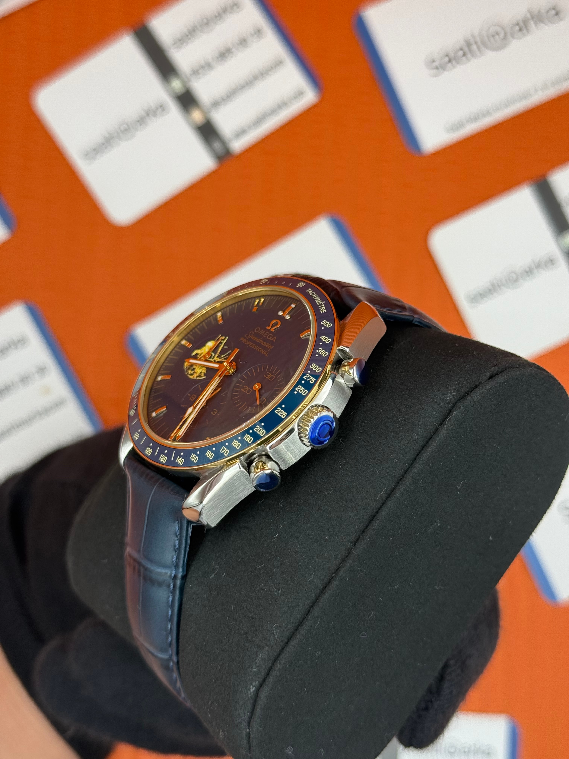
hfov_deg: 30.3
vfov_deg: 39.7
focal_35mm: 48
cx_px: 284
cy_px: 380
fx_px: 1052
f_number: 1.78
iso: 80
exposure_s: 1/156
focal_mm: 6.76
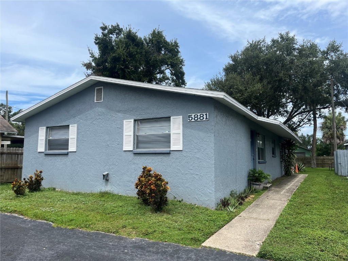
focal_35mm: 26
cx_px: 174
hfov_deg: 67.3
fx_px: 261
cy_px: 130
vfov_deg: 53.1
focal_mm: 5.1
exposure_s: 1/2899
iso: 50
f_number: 1.6
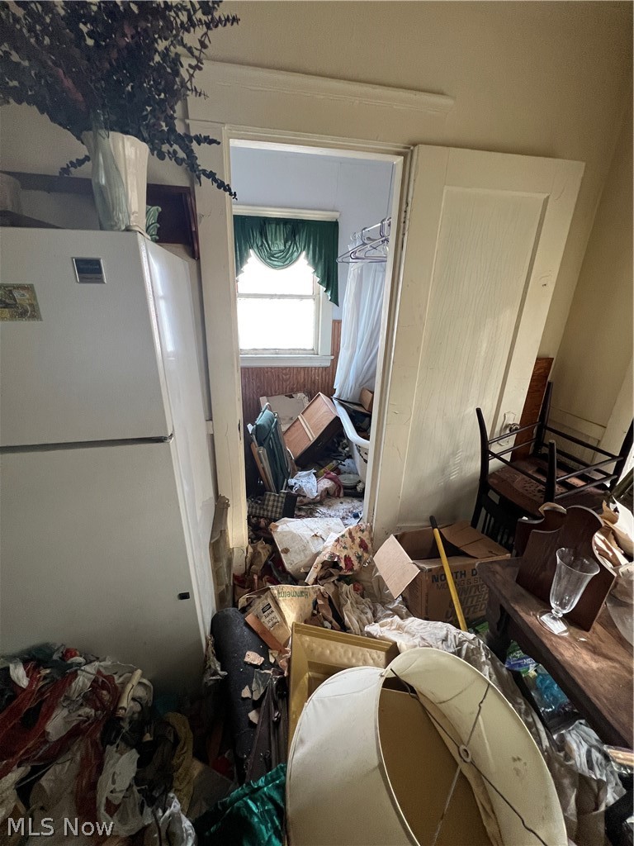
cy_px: 423
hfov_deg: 89.9
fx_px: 317
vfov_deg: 106.2
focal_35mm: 13
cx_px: 317
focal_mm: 1.57
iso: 250
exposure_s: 1/60
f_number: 1.8
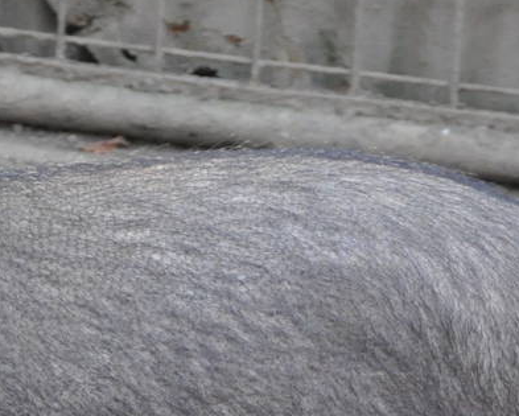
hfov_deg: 2.2
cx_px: -67
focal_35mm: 887
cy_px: 505
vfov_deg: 1.7
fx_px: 13633
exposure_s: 1/100
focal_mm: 155
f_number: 5.6
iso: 1600
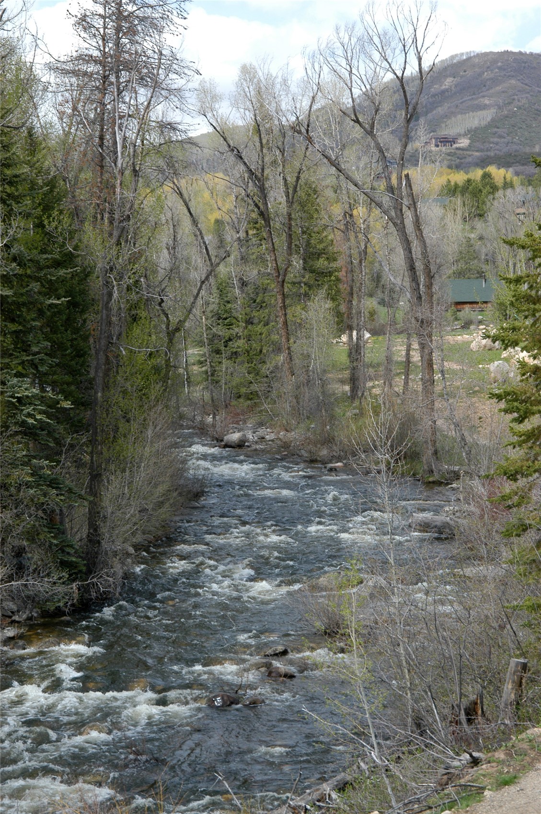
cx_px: 270
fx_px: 2100
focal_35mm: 93
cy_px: 407
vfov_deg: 21.9
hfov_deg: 14.7
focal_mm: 62
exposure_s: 1/250
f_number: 8
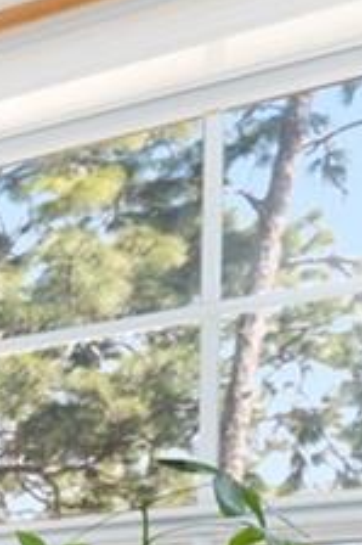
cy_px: 735
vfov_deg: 18.8
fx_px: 1511
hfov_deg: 7.6
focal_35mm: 100
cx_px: -1183
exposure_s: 1/5
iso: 320
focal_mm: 14
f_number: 7.1
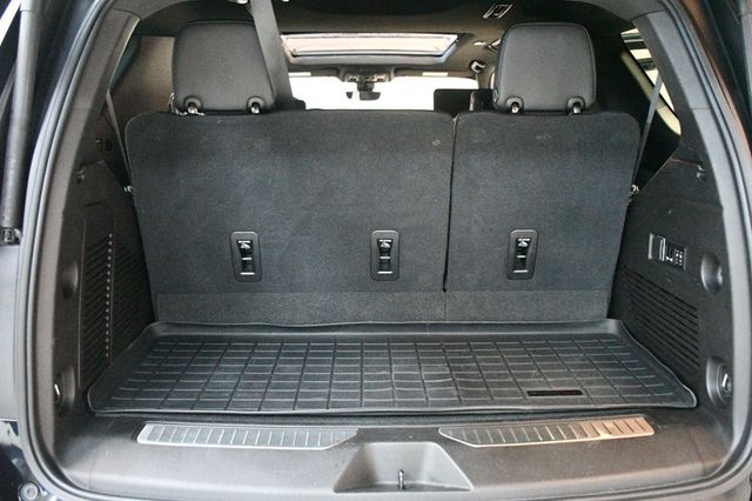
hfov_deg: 55.8
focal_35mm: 34
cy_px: 250
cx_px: 376
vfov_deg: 38.8
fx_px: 710
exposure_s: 1/60
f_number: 3.8
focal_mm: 23
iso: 12800
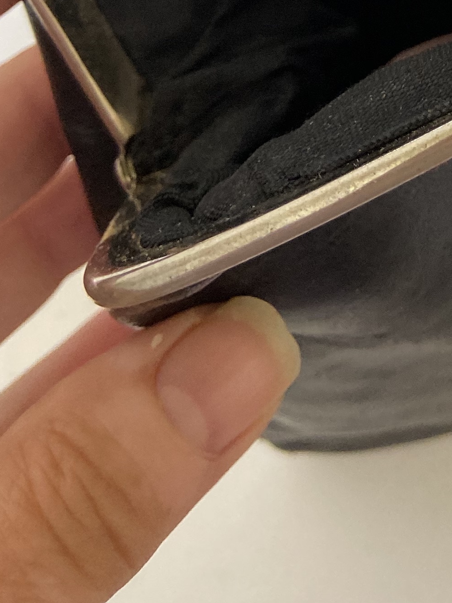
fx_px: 1376
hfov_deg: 17.0
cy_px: -295
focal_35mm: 79
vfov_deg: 21.0
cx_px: 668
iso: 125
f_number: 1.8
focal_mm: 4.25
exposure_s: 1/100
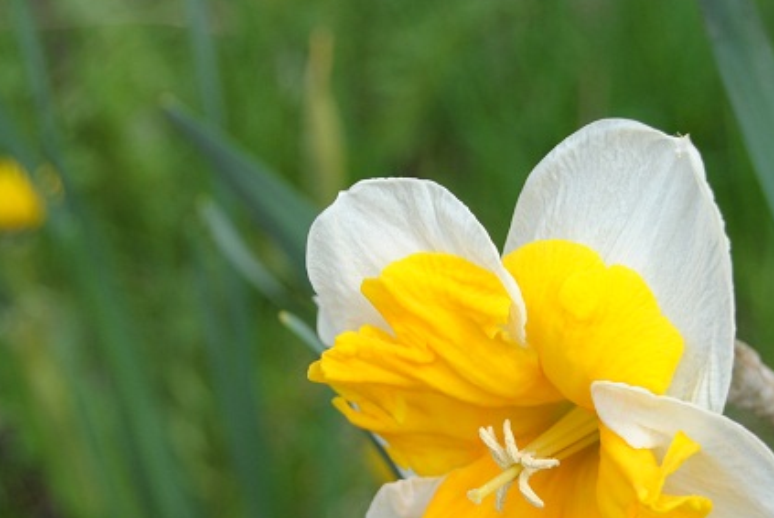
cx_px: 543
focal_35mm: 156
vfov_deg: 8.8
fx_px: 3356
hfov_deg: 13.1
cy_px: 448
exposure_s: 1/400
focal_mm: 55
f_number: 5.6
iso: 200
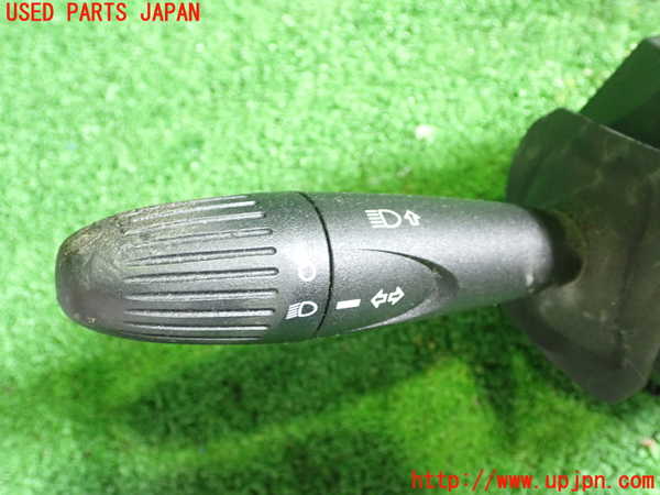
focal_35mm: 38
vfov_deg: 37.7
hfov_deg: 49.0
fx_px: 725
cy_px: 248
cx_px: 330
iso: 800
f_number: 2.7
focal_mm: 6.83
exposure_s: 1/25
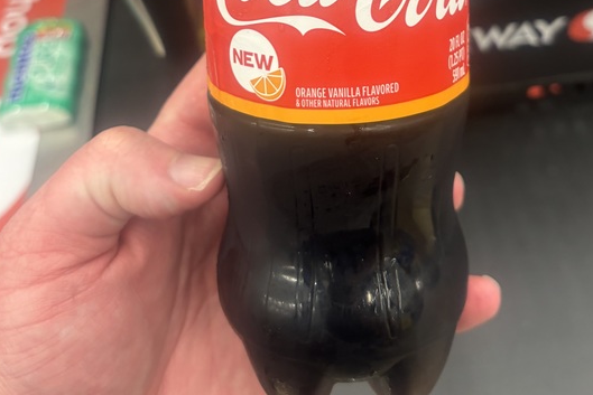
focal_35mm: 47
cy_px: -39
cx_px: 321
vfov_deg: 26.4
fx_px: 774
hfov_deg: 41.9
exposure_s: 1/91
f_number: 1.6
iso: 125
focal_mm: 5.96
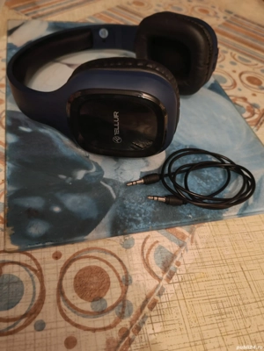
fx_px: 295
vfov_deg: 61.7
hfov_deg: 48.2
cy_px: 176
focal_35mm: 29
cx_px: 132
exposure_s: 1/17
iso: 6400
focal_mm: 6.12
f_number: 1.9
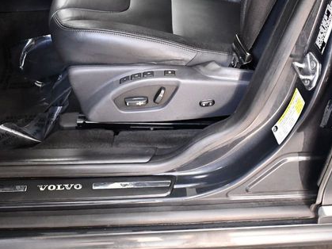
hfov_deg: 36.2
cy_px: 130
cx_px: 151
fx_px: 508
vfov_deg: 27.5
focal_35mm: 53
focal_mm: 18
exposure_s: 1/125
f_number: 3.5
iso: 3200
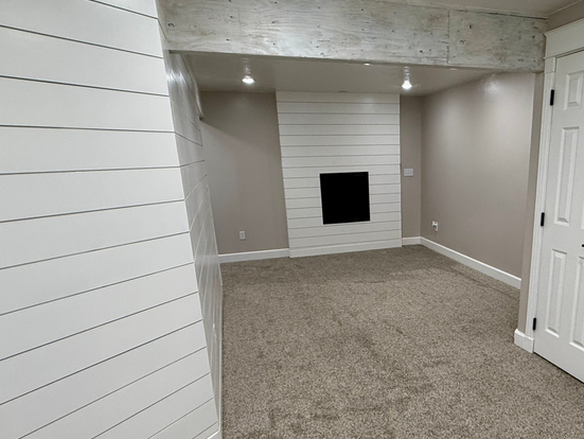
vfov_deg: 52.4
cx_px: 394
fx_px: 439
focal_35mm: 26
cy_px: 281
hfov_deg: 65.3
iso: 200
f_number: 2.2
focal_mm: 2.22
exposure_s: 1/120
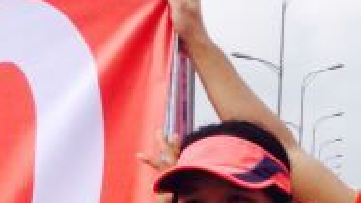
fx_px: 1560
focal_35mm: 163
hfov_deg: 13.1
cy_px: 367
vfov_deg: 7.2
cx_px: 31
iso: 50
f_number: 2.4
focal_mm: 4.28
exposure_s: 1/1905
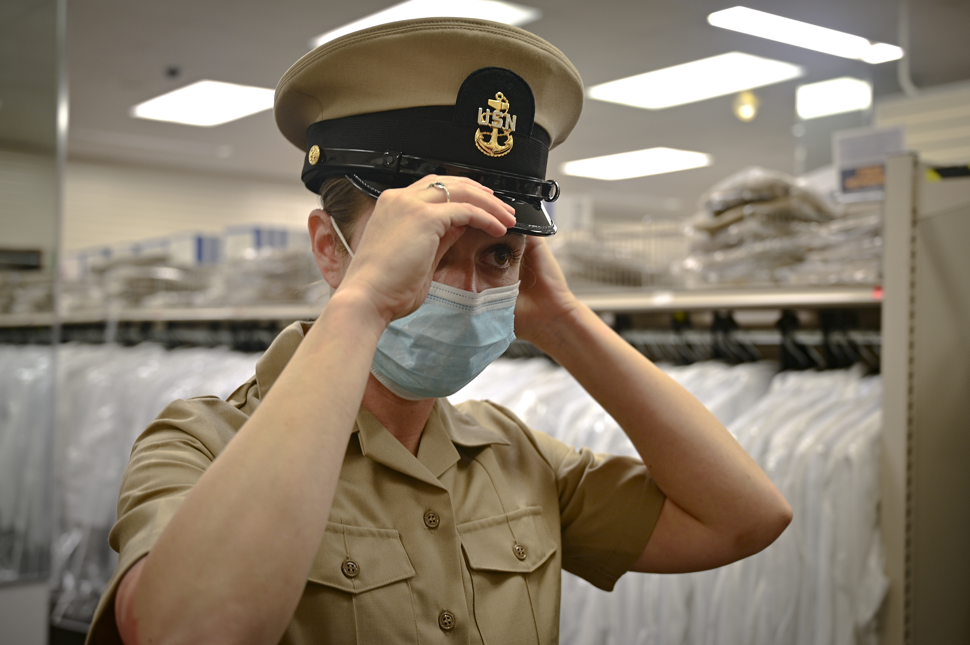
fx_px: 1185
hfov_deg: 44.5
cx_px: 485
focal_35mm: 44
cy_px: 322
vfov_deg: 30.5
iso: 400
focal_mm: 44
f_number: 4
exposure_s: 1/50
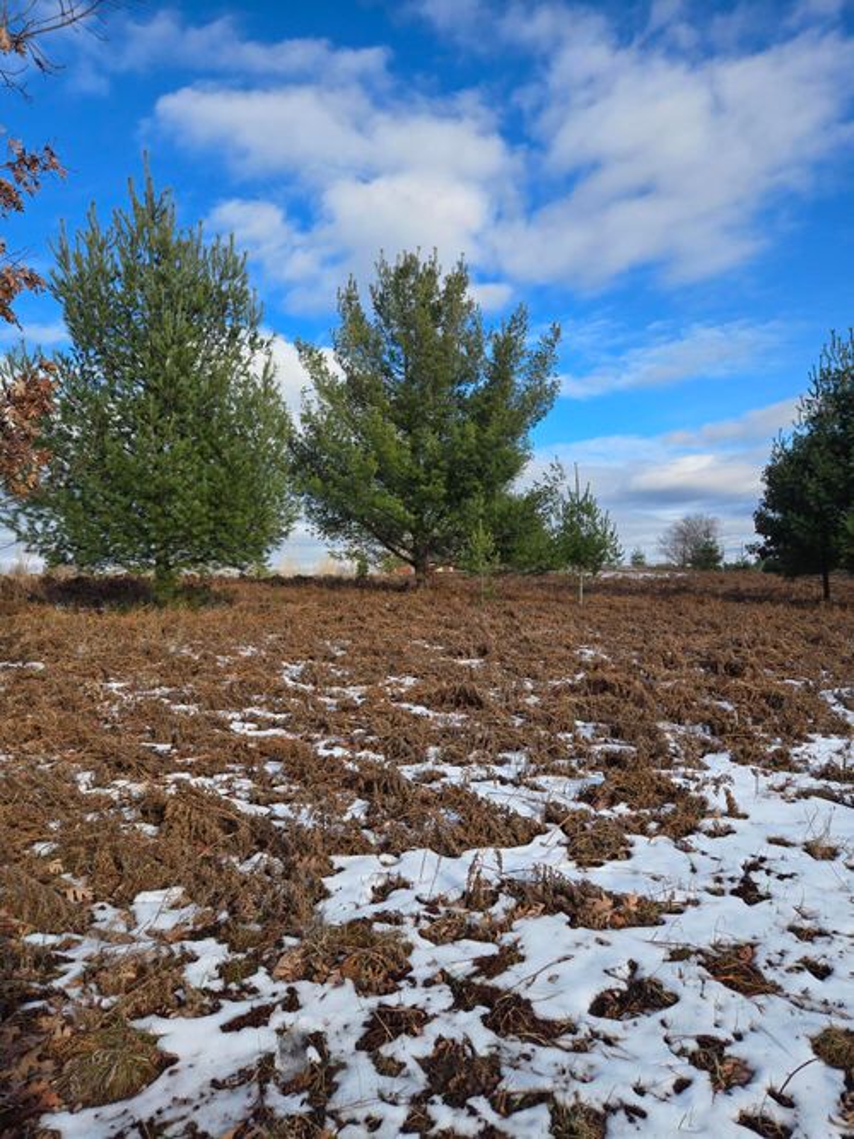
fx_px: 757
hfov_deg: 58.9
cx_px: 427
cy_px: 570
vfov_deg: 73.9
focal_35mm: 23
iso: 25
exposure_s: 1/1255
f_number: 1.8
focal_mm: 5.4
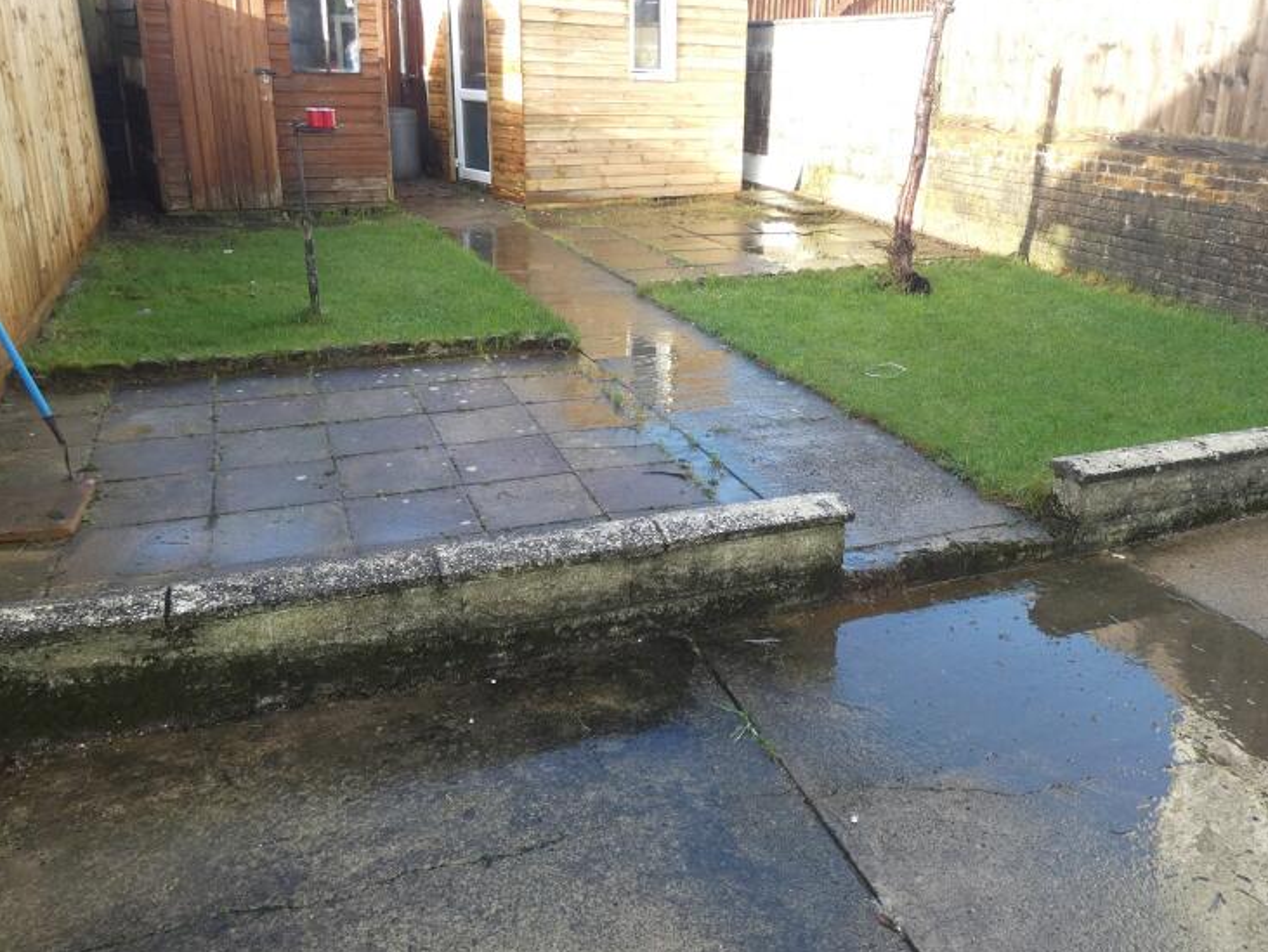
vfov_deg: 49.7
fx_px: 1026
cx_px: 748
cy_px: 434
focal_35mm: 28
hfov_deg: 63.0
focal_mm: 3.6
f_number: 2.8
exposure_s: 1/125
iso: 80
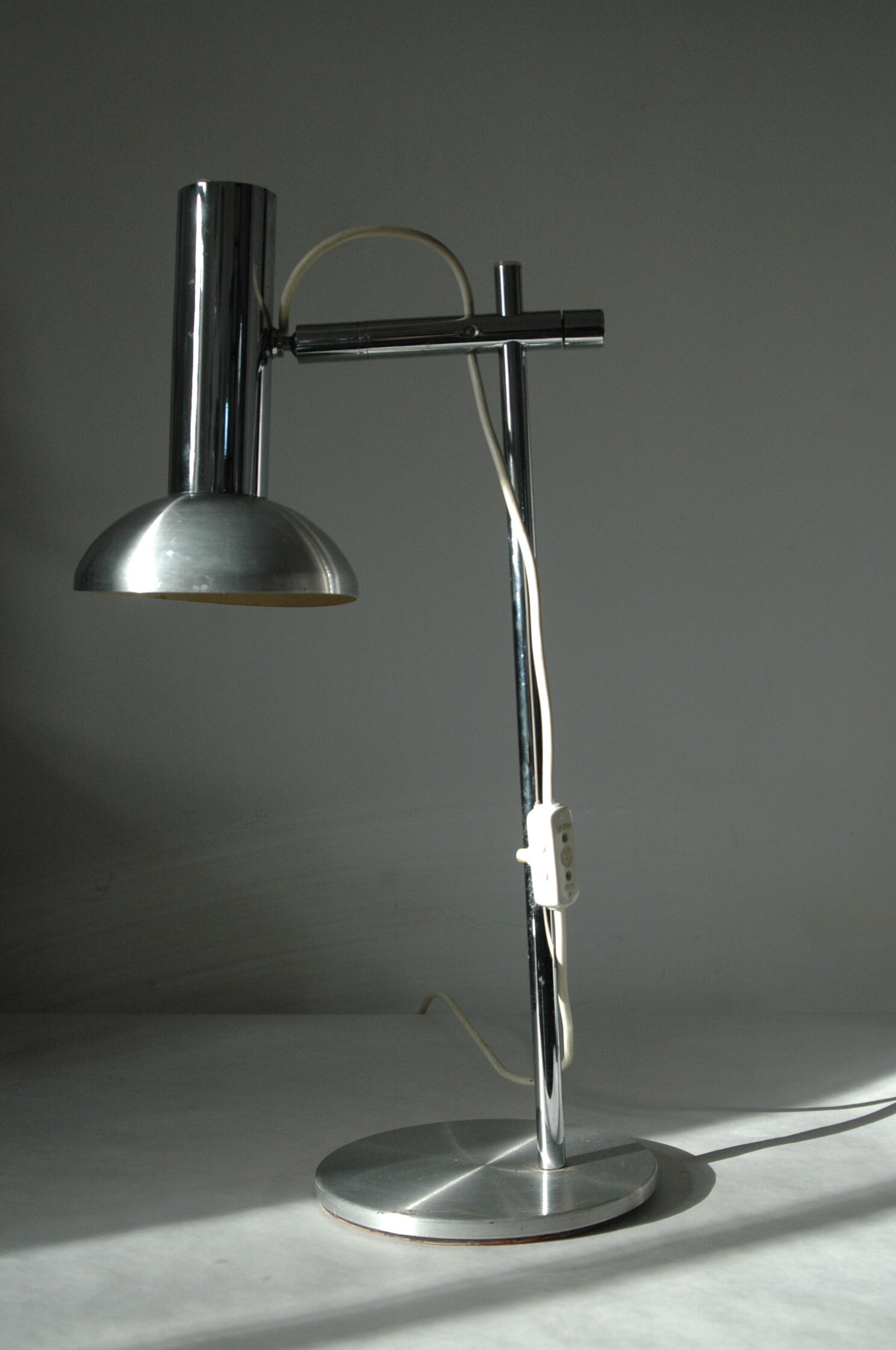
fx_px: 1572
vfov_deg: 46.4
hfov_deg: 31.8
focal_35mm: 42
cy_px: 675
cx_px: 448
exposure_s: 1/125
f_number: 5.6
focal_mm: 28
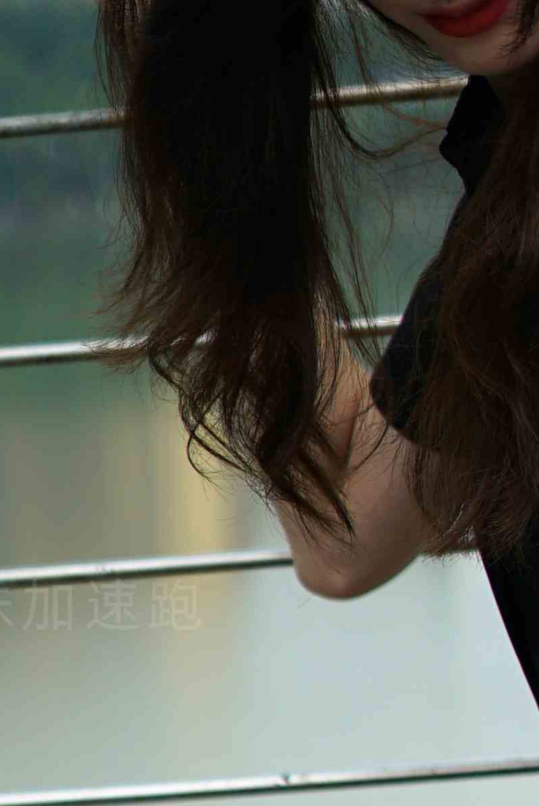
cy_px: 1392
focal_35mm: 178
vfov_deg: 10.9
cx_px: 389
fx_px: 3990
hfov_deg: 7.7
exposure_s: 1/8000
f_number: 1.8
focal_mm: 50
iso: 200
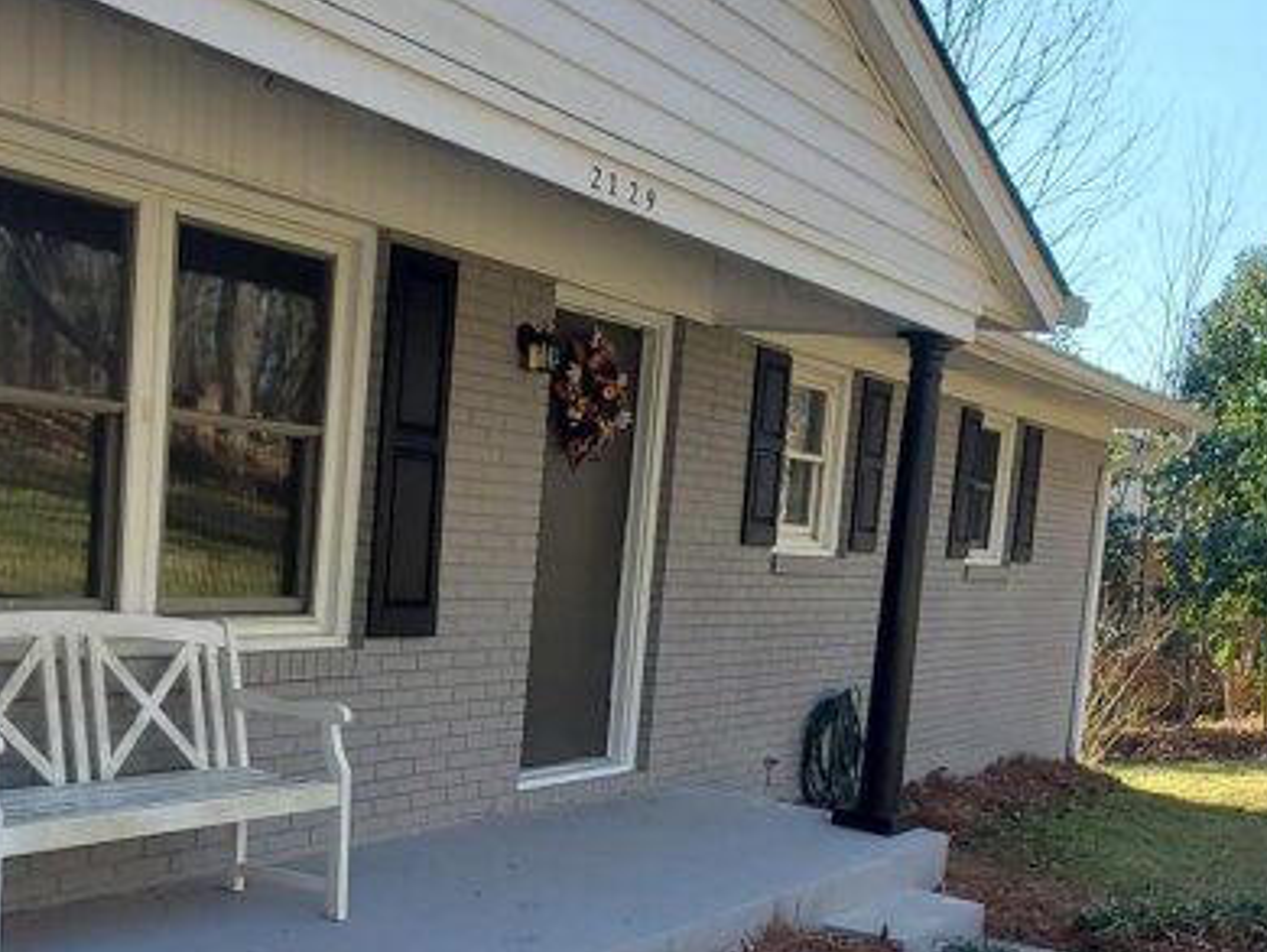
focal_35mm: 40
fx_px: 1465
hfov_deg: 46.8
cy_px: 702
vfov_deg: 35.3
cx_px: 611
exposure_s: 1/257
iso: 50
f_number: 2.2
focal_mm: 1.8
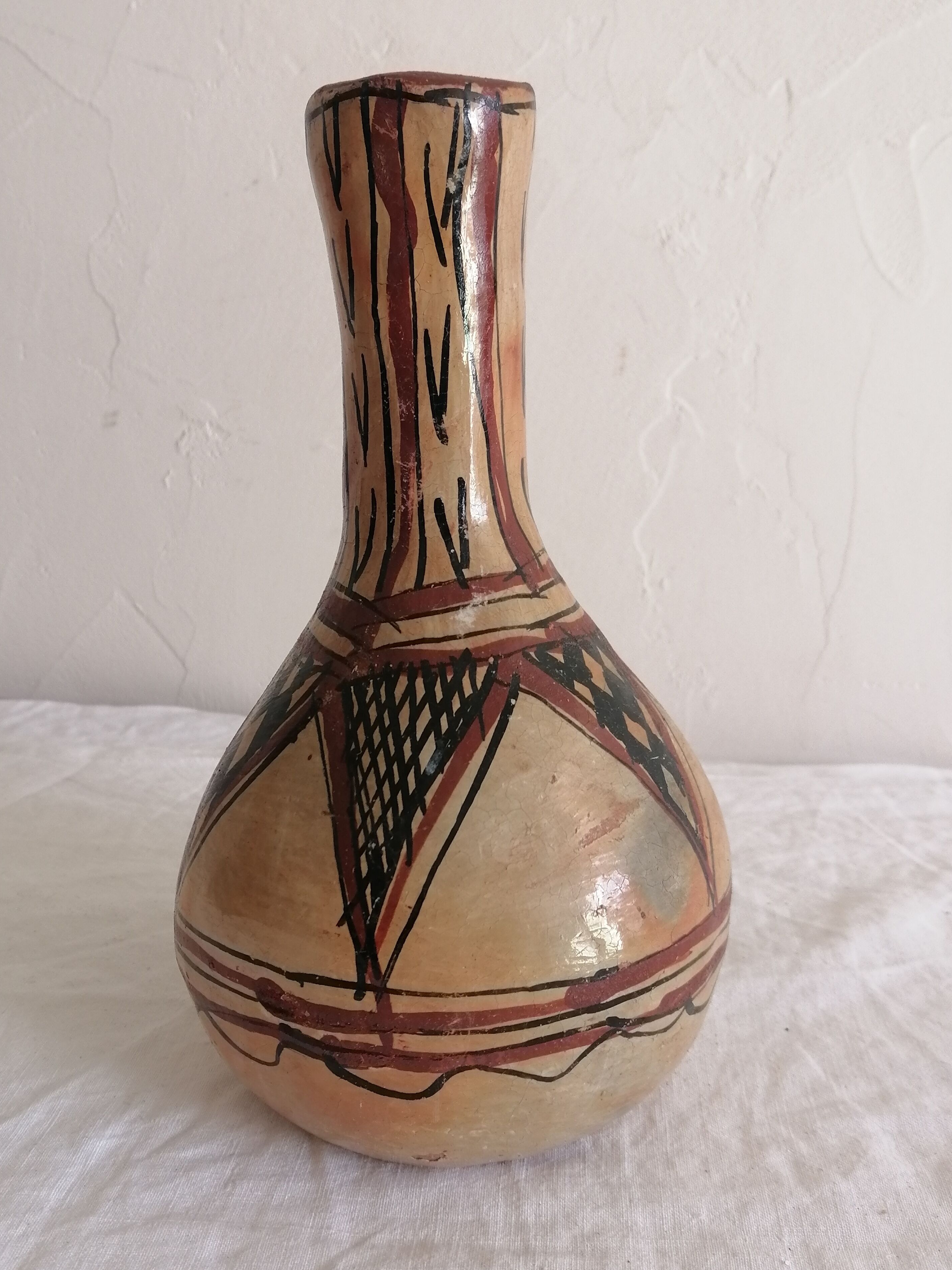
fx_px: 1357
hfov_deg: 38.7
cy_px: 612
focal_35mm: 37
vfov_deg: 50.1
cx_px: 452
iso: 80
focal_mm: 5.4
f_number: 1.8
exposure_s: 1/50
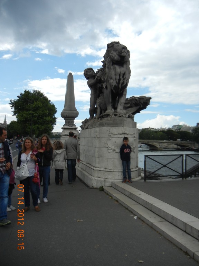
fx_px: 230
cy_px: 133
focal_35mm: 30
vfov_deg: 60.0
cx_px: 100
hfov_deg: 46.8
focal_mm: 5.4
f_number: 7
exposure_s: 1/426
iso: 160
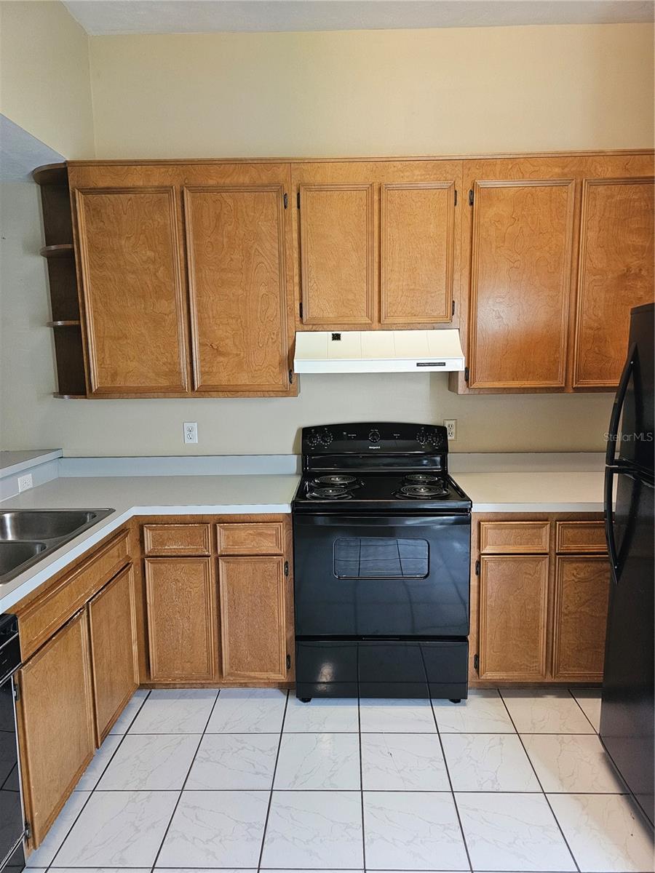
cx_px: 328
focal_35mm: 23
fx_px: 580
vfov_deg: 73.9
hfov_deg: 58.9
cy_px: 436
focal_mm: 6.3
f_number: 1.7
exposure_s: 1/120
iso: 500
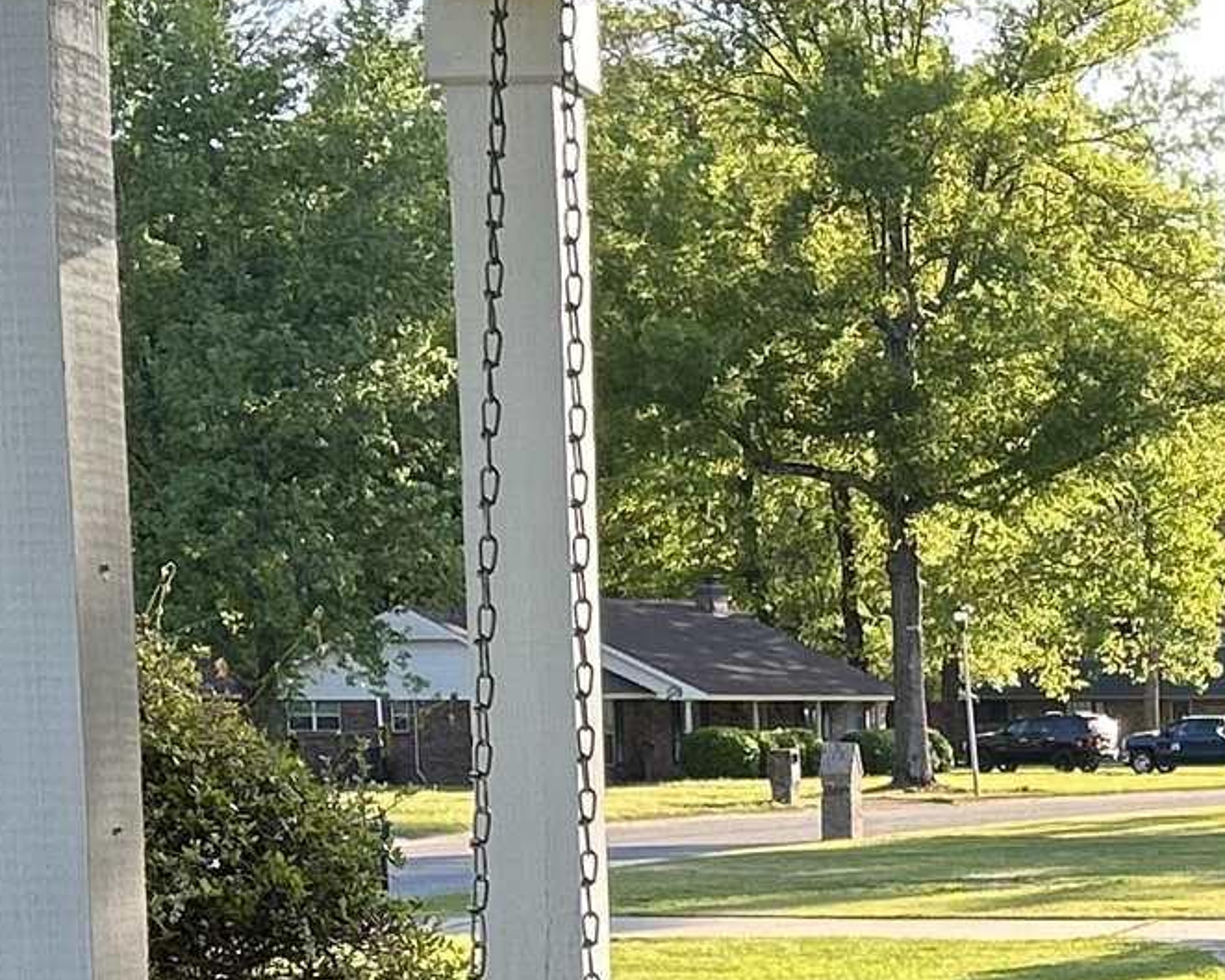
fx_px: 4279
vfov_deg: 12.6
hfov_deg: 15.9
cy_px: 1339
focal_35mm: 118
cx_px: 1336
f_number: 1.5
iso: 50
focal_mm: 5.7
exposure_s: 1/461
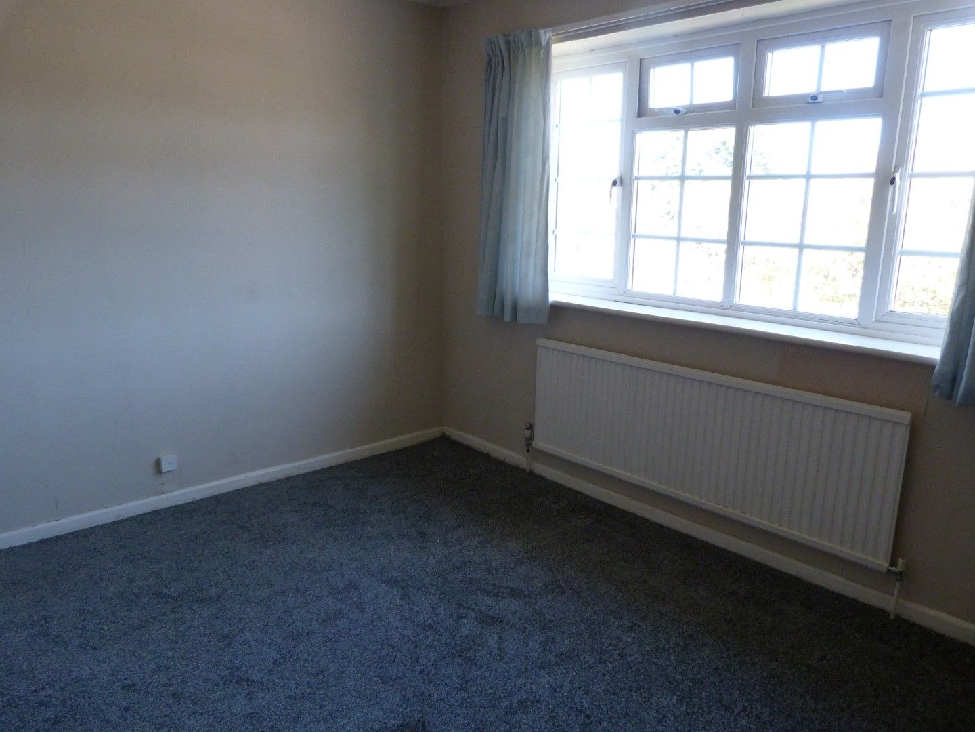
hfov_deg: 69.4
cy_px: 366
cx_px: 488
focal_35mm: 25
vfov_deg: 54.9
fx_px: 704
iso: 200
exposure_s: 1/60
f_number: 2.8
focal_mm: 4.5
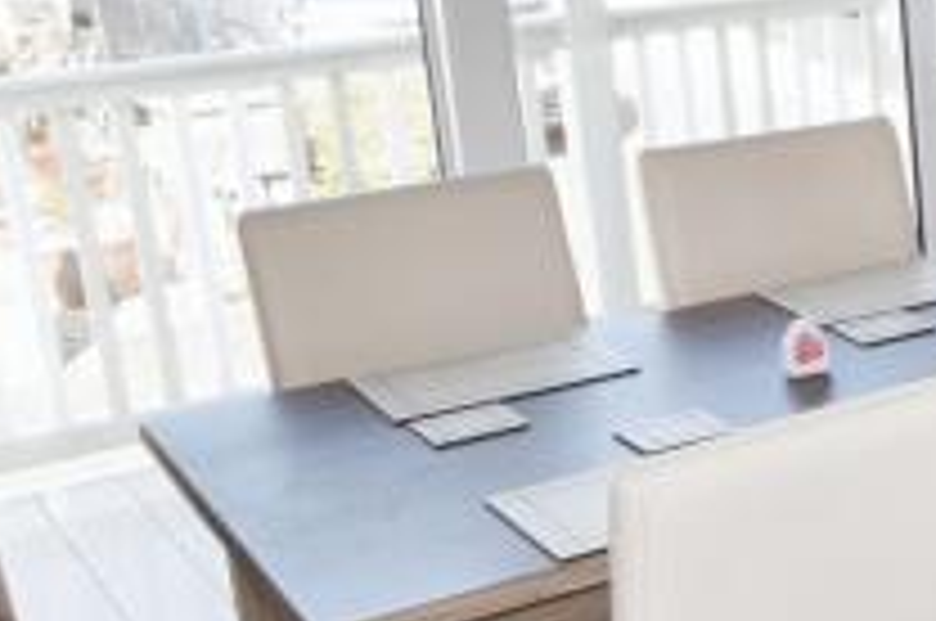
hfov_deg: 22.2
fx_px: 1921
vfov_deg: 18.2
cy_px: 151
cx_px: 1436
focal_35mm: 74
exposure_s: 1/125
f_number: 5.6
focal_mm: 10
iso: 200
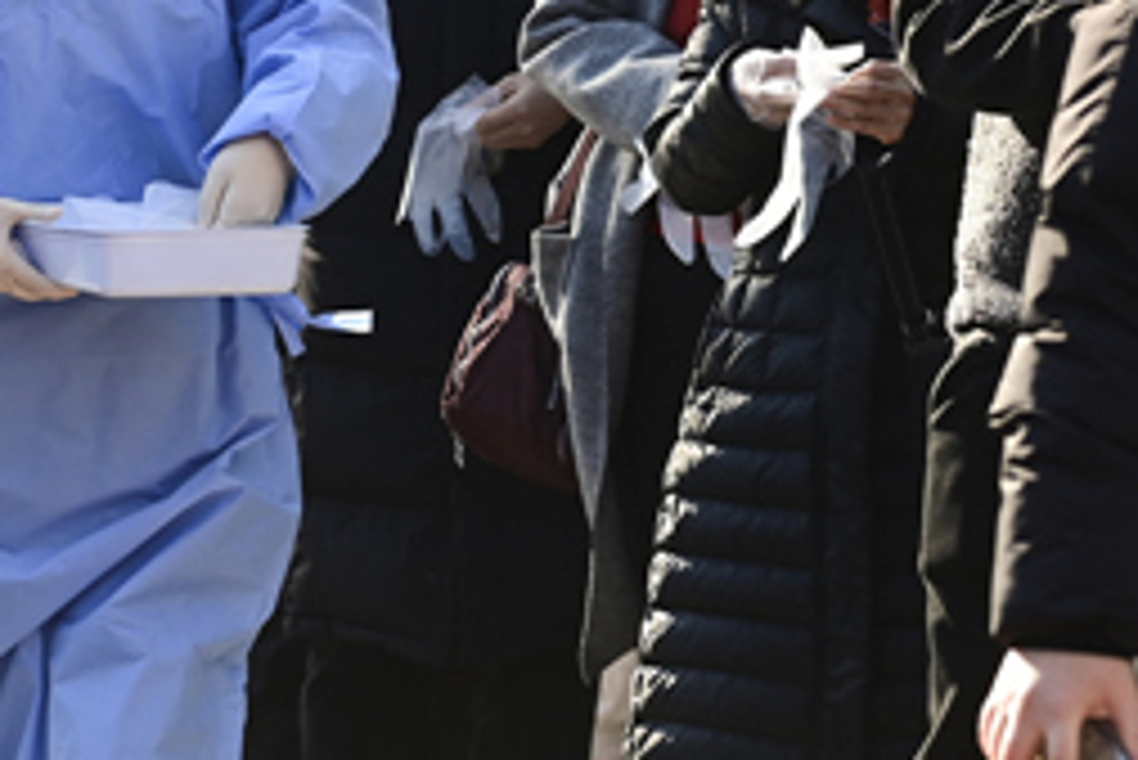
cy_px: 340
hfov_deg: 6.0
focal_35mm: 341
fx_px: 10785
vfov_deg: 4.0
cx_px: 234
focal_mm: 135
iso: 400
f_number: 7.1
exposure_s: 1/320
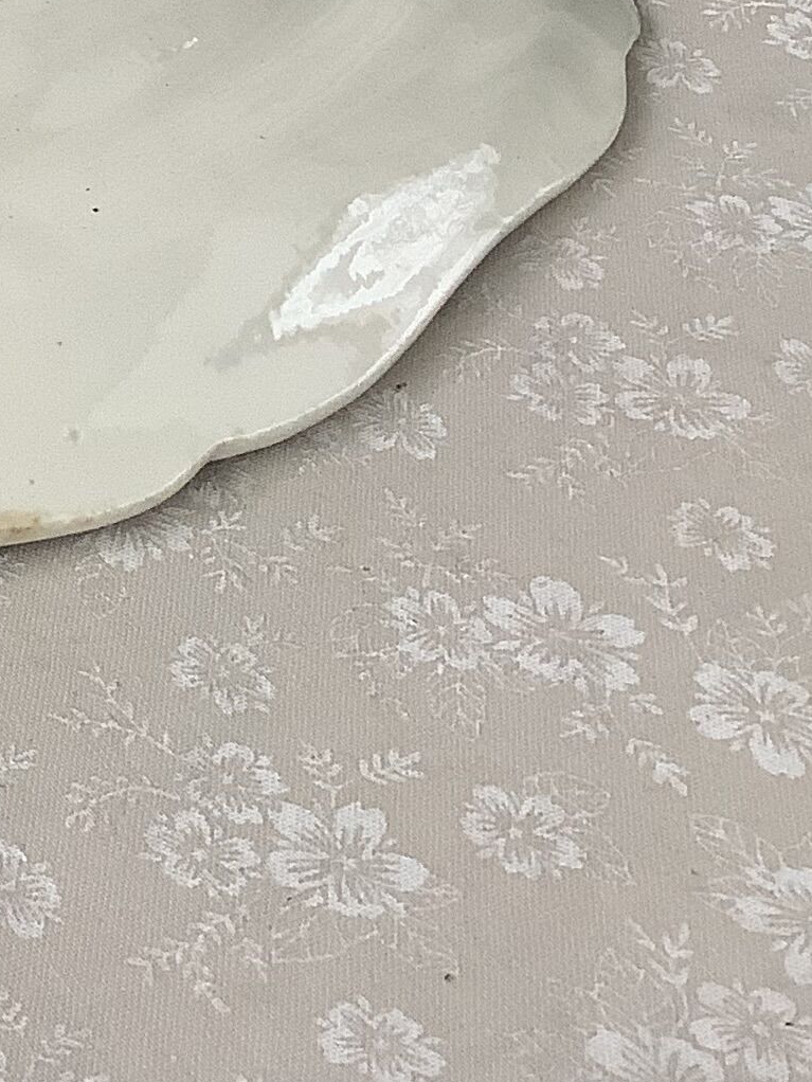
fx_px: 3095
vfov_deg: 19.2
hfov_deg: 12.9
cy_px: -55
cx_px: -837
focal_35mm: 99
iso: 80
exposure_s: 1/60
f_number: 2.4
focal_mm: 3.3
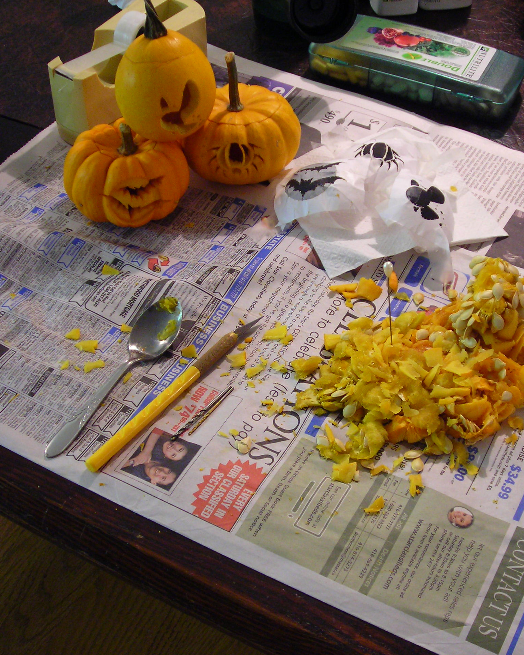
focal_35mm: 50
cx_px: 307
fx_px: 969
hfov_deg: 30.2
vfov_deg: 37.3
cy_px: 328
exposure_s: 1/4
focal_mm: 6.3
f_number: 3.2
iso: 149
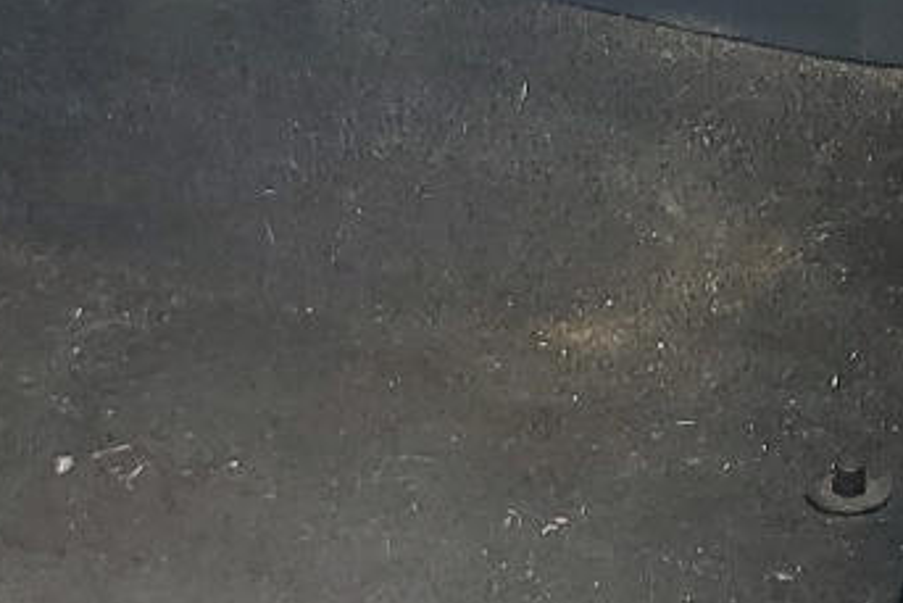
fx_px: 3162
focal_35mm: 126
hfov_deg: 14.7
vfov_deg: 10.3
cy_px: -492
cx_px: 1498
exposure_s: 1/312
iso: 50
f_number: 1.5
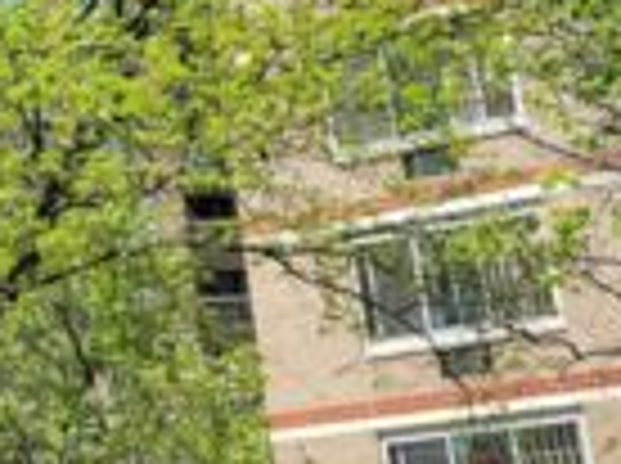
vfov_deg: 12.1
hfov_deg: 14.7
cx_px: -414
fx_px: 2167
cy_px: 77
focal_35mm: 121
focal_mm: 5.4
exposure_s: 1/1632
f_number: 1.8
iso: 40
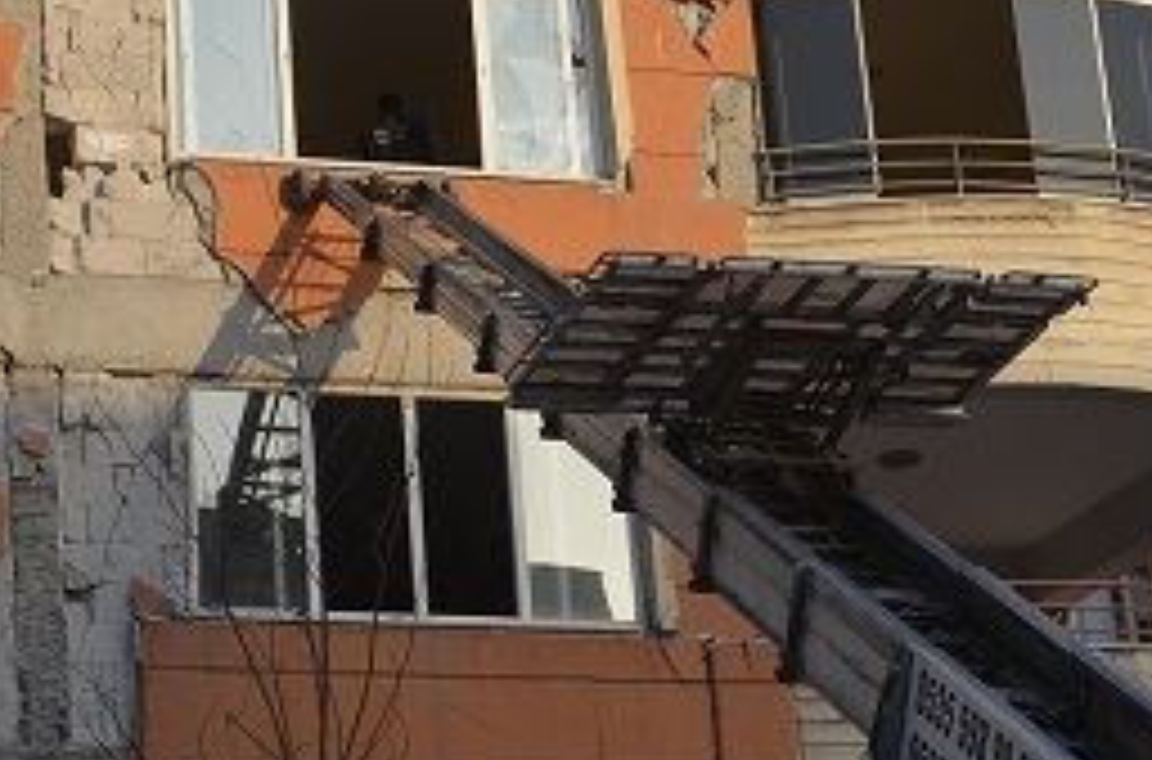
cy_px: 160
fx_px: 3929
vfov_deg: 11.0
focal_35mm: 123
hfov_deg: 16.4
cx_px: 36
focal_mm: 35
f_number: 8
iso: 200
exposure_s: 1/250
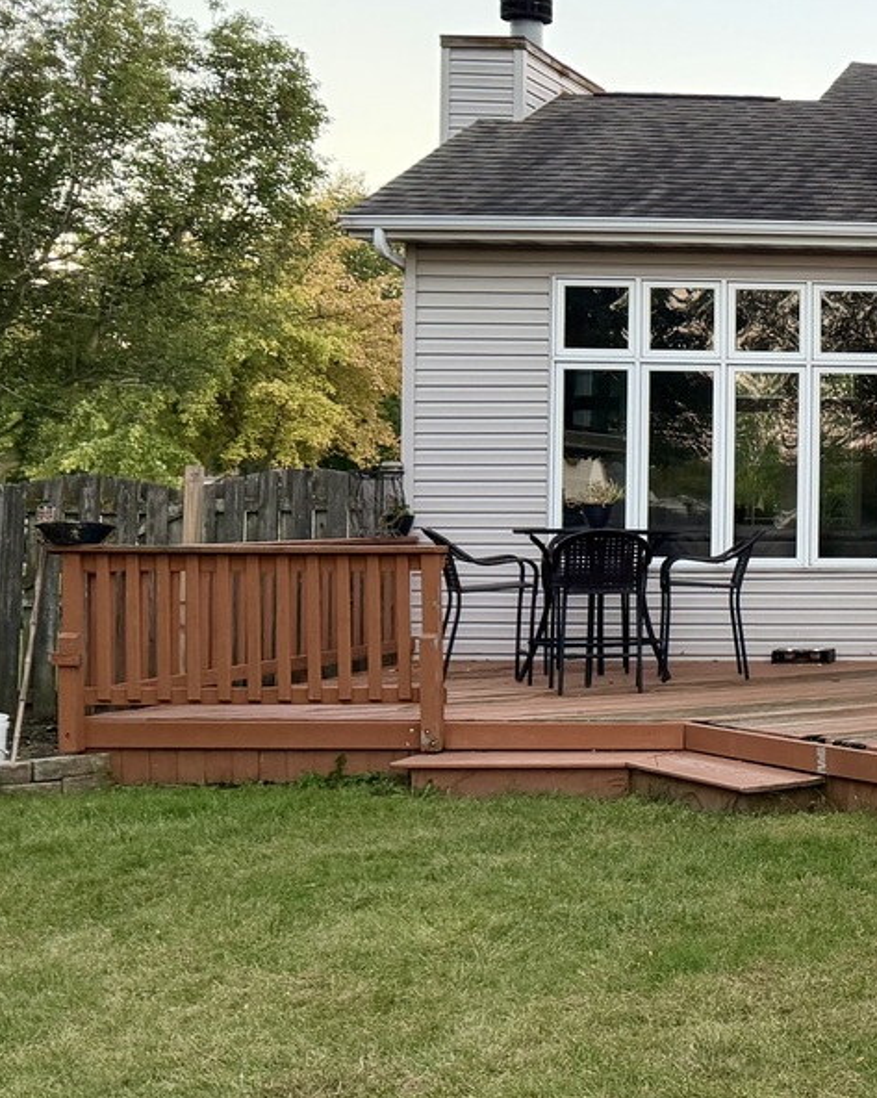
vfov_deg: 33.0
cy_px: 486
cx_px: 1329
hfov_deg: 22.0
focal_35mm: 57
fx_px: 1851
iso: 200
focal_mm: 6.76
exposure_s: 1/89
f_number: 1.78
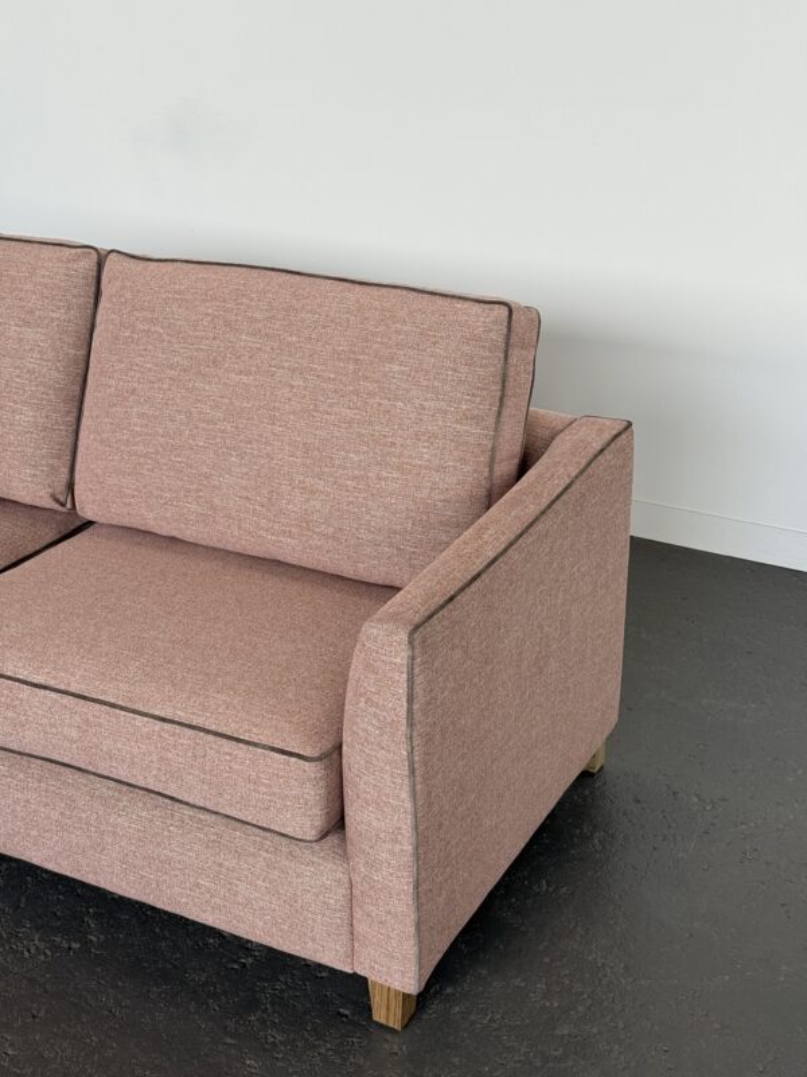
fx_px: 1492
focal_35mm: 48
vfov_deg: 39.7
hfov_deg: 30.3
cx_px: 404
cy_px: 538
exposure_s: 1/145
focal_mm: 6.76
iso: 50
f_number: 1.78
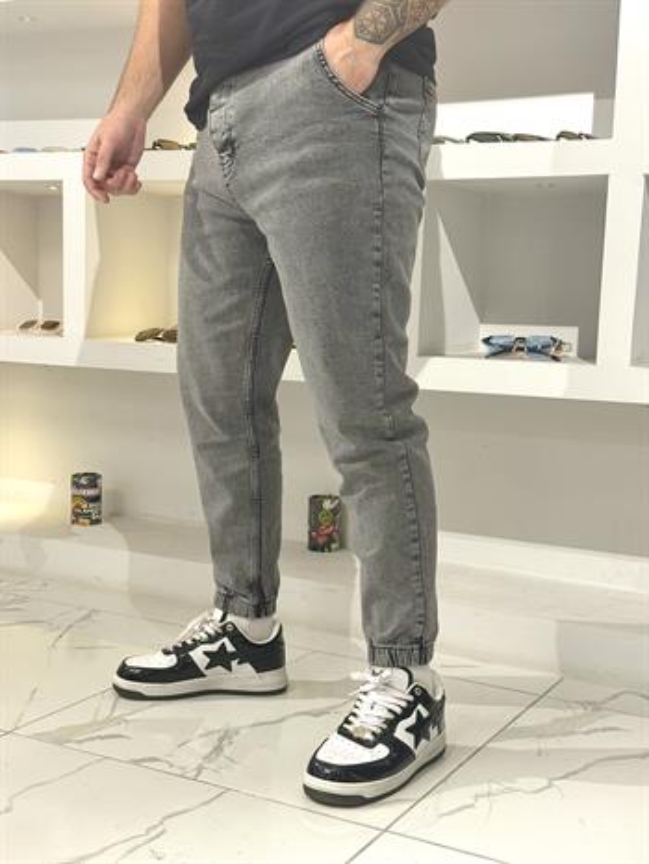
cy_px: 432
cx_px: 324
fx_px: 1199
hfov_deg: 30.3
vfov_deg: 39.6
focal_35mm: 48
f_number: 1.78
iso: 125
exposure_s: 1/100
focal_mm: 6.76
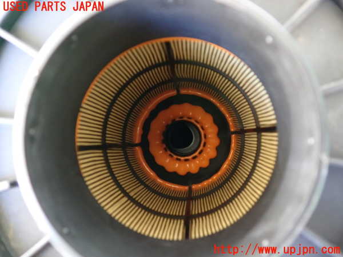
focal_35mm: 30
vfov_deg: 46.8
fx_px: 297
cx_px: 172
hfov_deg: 60.0
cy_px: 128
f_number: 2.3
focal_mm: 5.4
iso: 800
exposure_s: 1/20
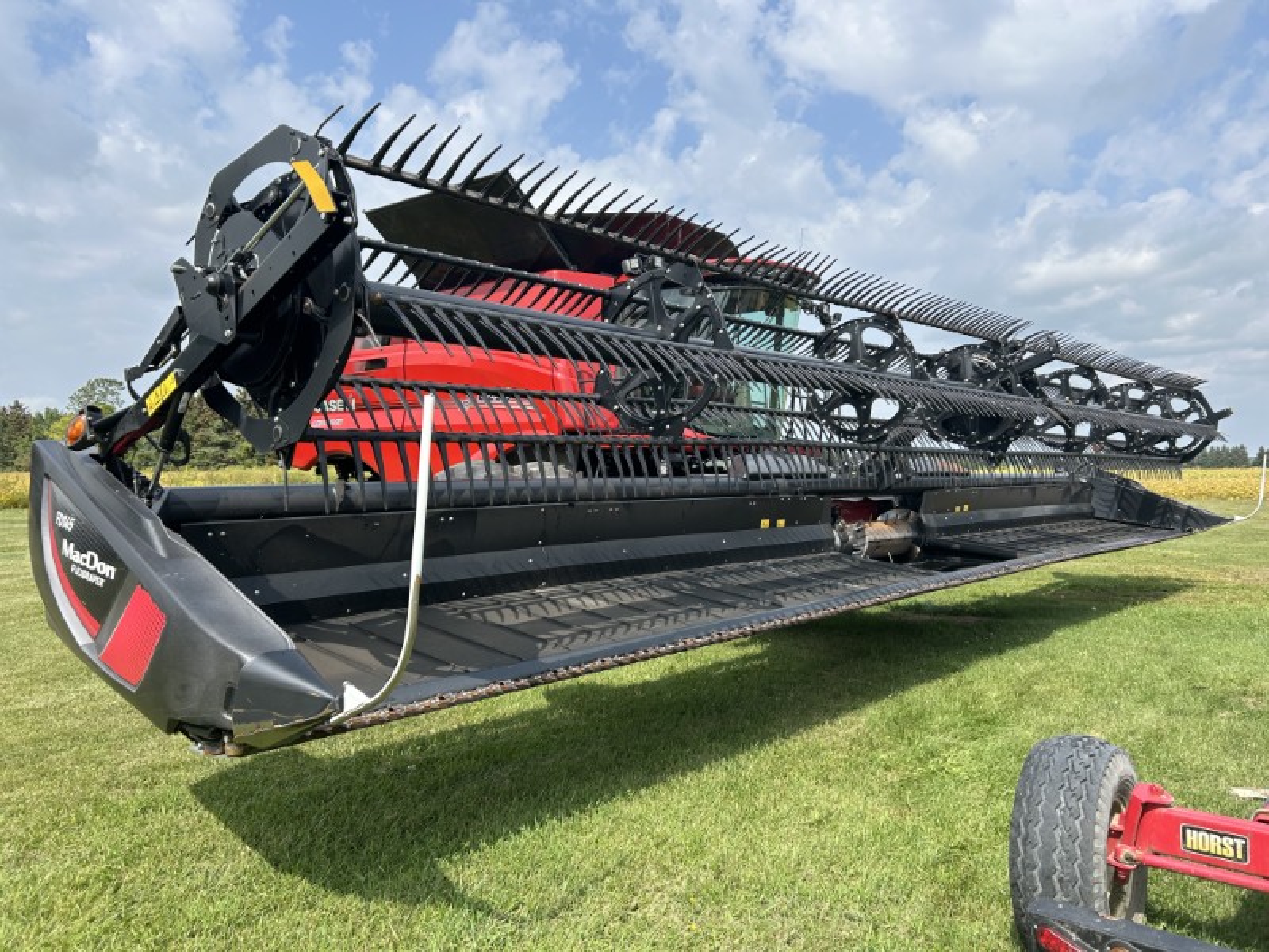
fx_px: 953
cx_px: 634
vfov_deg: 53.1
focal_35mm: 26
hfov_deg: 67.3
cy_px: 476
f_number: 1.5
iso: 50
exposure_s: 1/2841
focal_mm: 5.7
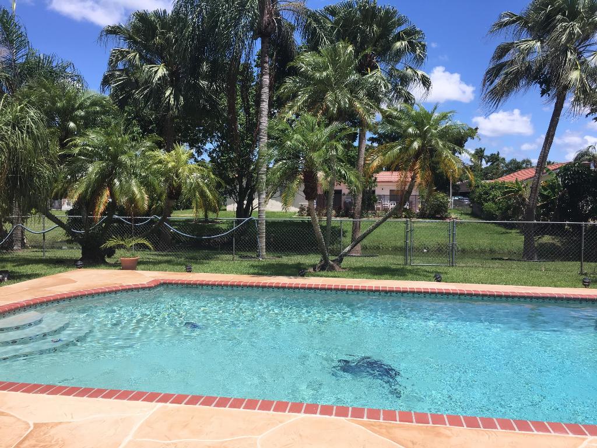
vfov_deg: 48.2
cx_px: 298
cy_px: 224
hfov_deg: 61.7
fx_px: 500
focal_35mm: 29
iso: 25
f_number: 2.2
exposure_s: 1/1603
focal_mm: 4.15
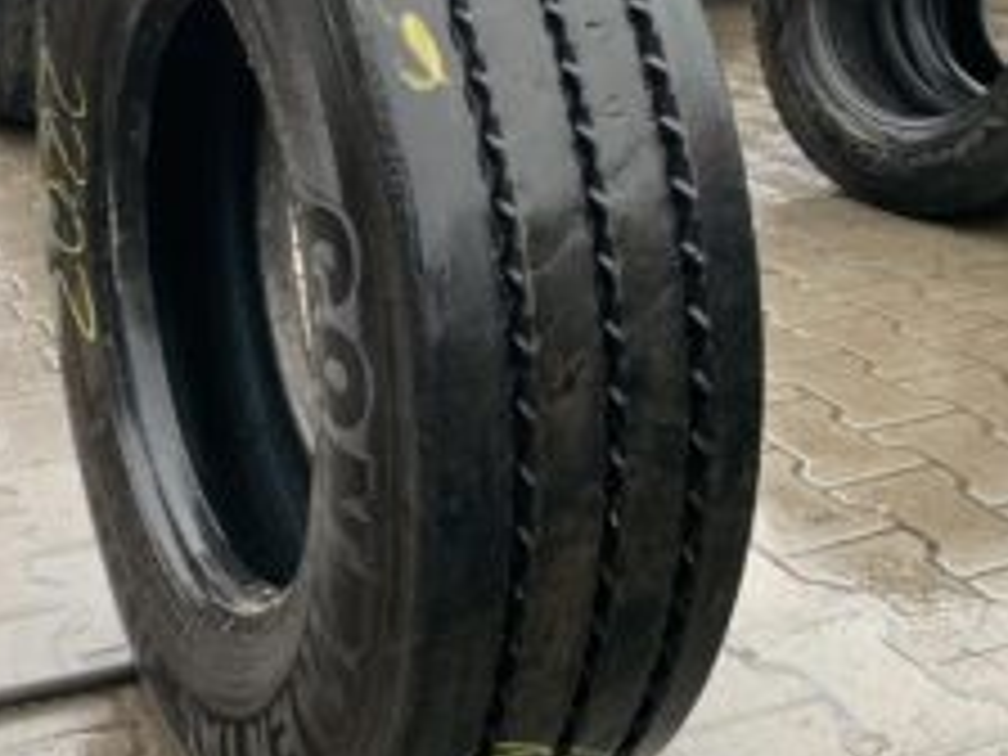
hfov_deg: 37.8
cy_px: 281
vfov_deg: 29.0
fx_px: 1456
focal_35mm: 50
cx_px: 338
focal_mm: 4.25
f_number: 1.8
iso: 125
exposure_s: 1/60
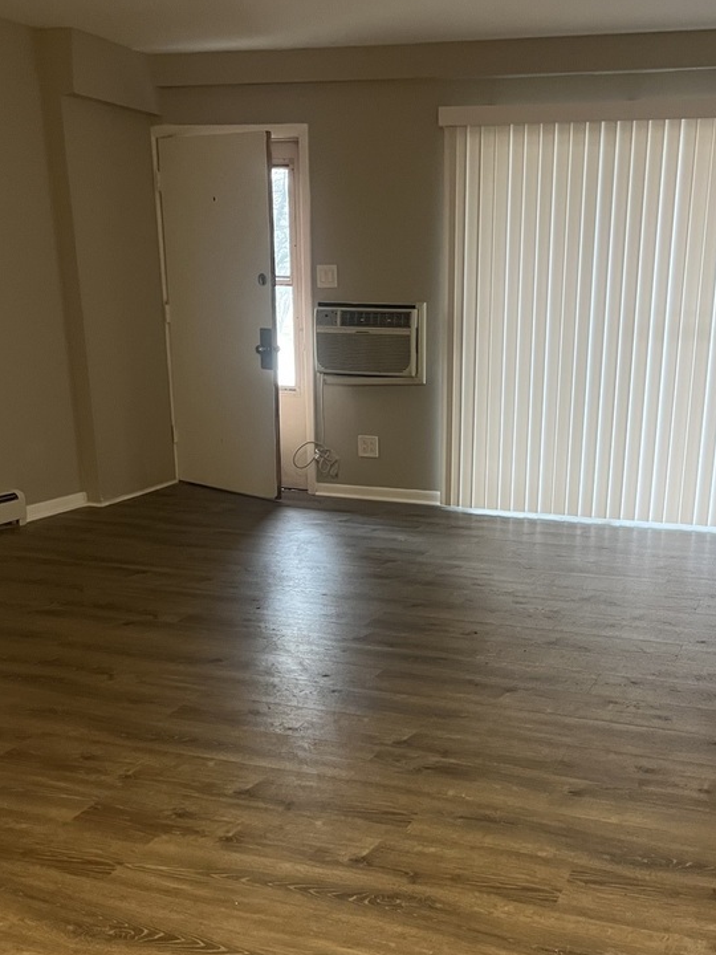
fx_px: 1076
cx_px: 449
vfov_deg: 46.9
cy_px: 657
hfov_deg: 36.6
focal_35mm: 39
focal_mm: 5.1
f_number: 1.6
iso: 200
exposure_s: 1/60
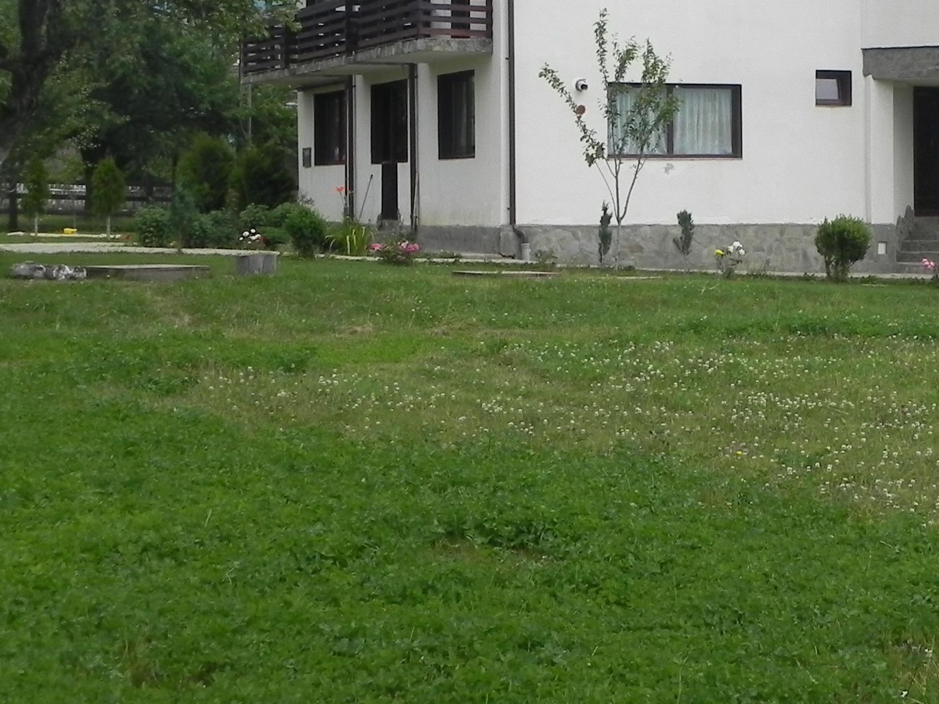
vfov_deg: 18.5
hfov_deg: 24.1
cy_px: 150
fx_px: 2143
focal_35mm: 79
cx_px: 837
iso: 160
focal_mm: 6.6
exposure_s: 1/410
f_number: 6.3
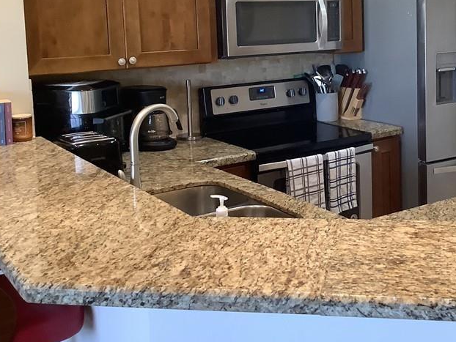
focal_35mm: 51
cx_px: 342
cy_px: 78
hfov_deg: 36.6
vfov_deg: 28.1
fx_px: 672
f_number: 2.4
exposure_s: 1/60
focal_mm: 3.3
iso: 250
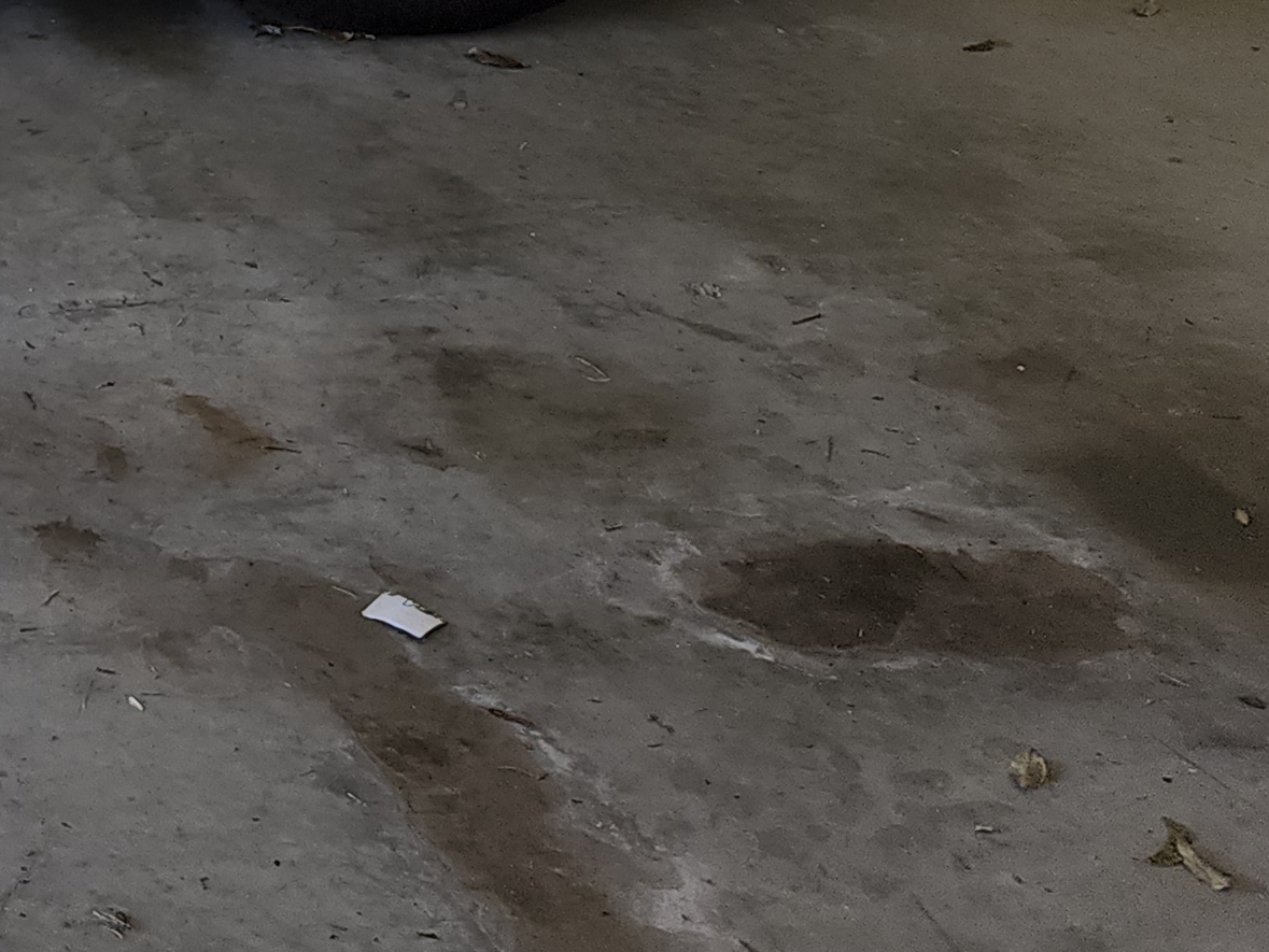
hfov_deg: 20.9
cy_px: -403
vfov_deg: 17.3
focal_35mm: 78
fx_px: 2860
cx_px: -678
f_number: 1.8
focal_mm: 6.4
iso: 16
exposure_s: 1/50
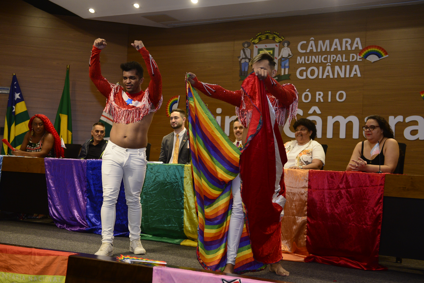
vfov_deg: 24.2
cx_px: 212
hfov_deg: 35.6
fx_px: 660
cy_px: 142
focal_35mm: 56
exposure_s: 1/125
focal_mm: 56
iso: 2000
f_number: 4.5
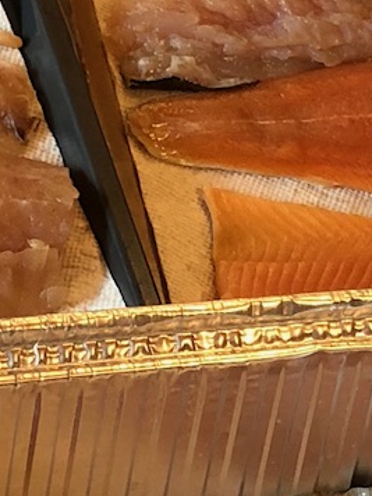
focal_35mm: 161
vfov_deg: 12.2
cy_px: 383
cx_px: 202
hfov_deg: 9.2
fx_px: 2307
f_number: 1.8
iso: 40
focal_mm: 4
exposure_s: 1/20
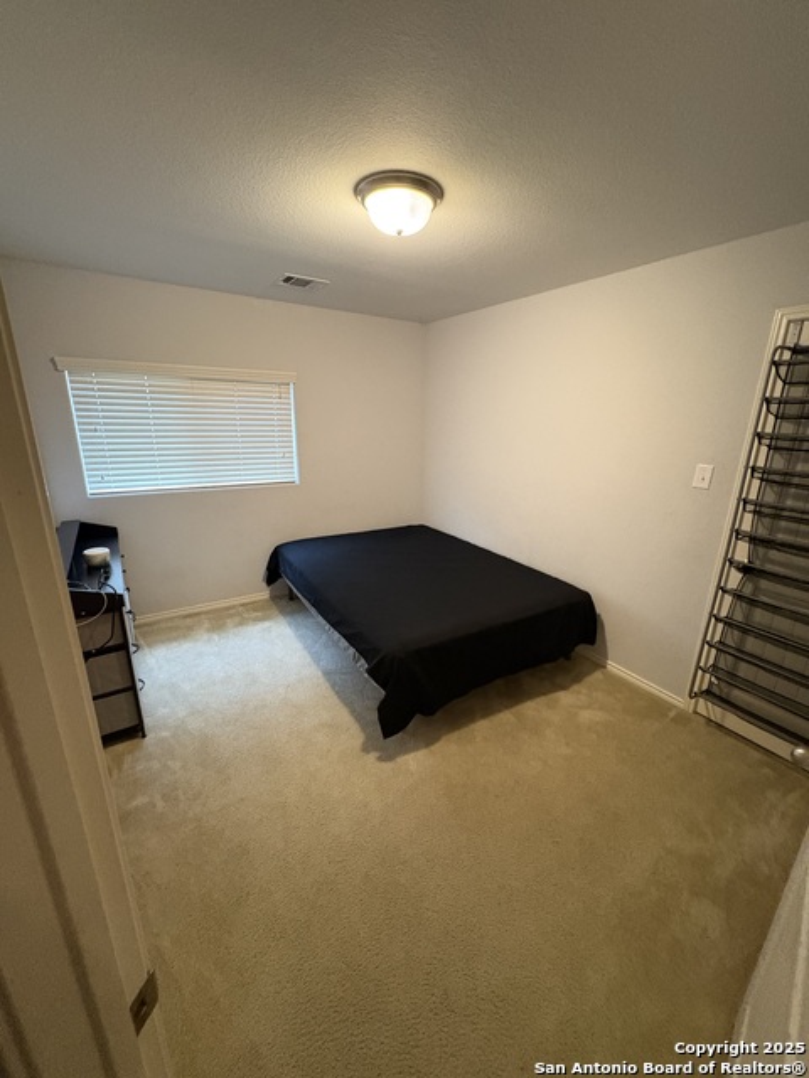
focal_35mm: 14
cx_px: 404
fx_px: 436
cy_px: 539
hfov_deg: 85.7
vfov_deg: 102.1
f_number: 2.2
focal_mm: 2.22
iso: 800
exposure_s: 1/40
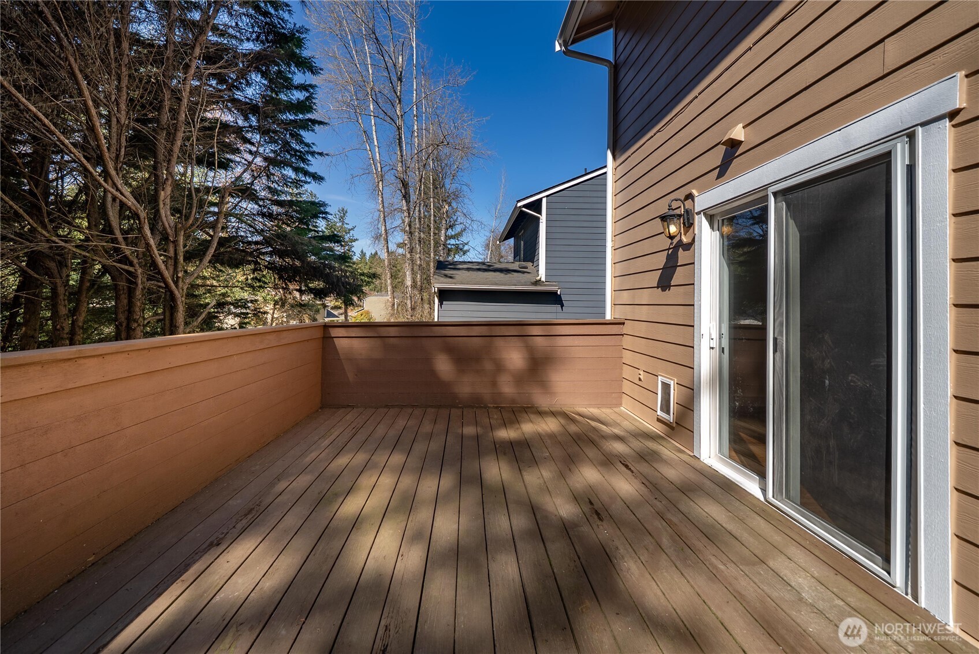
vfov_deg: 85.5
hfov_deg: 108.3
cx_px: 490
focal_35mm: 13
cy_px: 327
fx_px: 354
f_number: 7.1
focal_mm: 13
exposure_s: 1/100
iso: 80
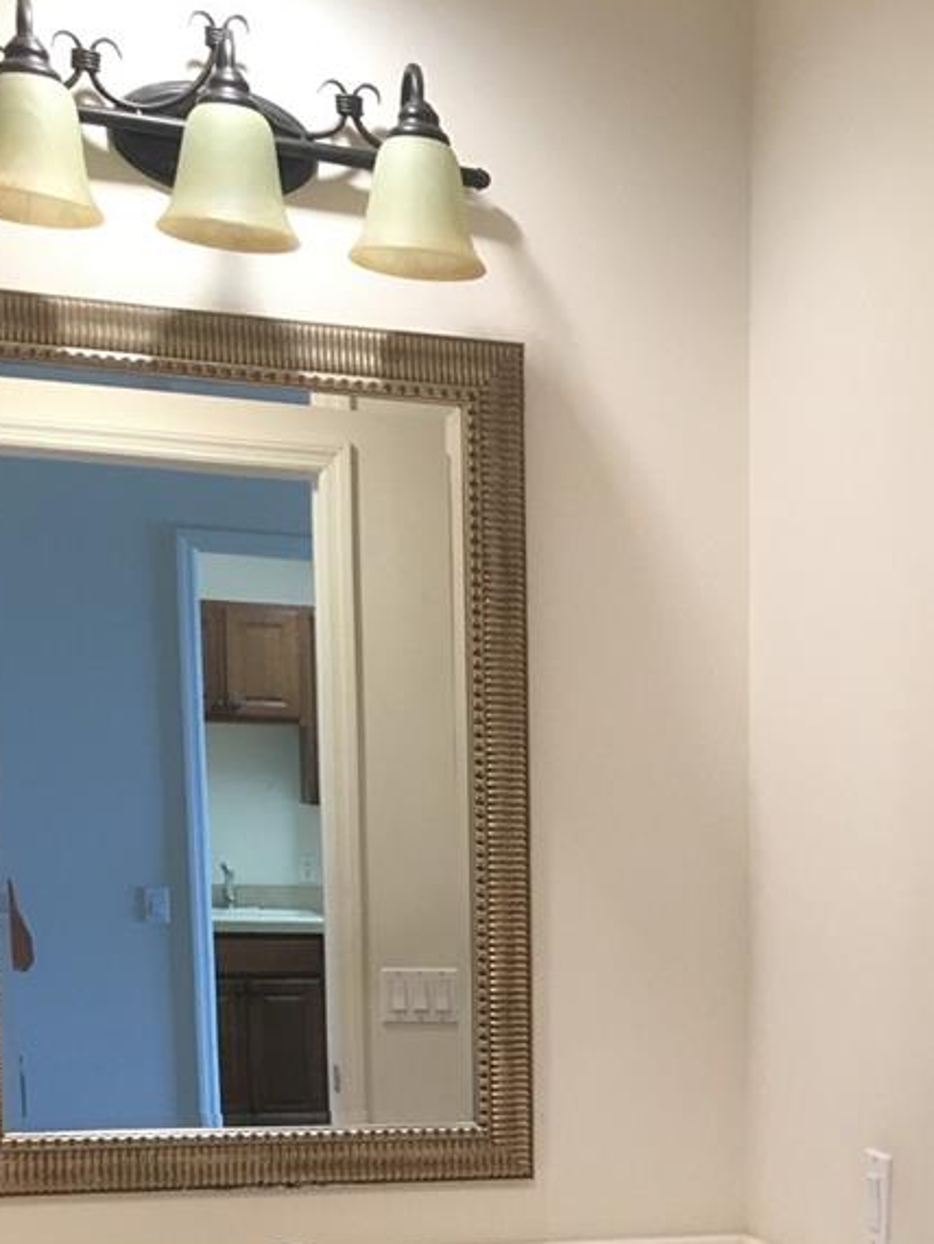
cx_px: 914
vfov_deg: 29.3
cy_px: 1285
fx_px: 2193
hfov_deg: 23.1
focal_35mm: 61
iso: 40
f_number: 2.2
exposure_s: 1/15
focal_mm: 4.15
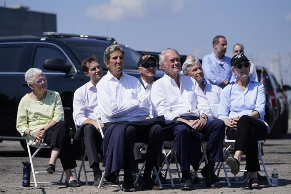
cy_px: 97
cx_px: 146
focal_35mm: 133
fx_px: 1075
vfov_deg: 10.3
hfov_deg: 15.4
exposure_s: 1/5000
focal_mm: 133
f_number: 4
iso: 200
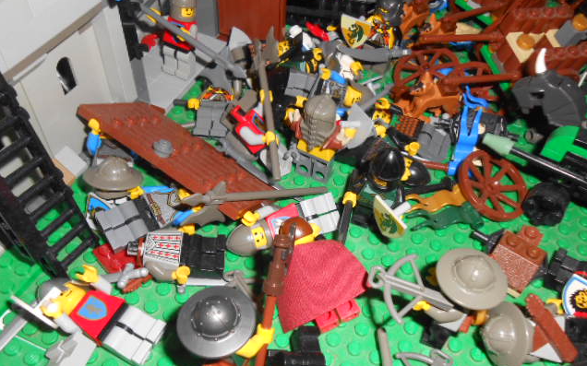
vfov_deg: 39.4
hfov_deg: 59.7
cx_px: 294
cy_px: 201
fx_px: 512
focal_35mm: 32
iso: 200
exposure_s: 1/25
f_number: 11.9
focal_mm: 5.3
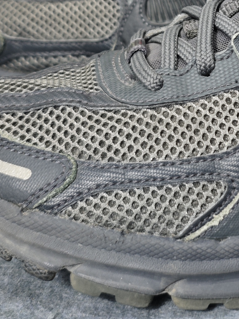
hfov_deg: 18.7
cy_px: -34
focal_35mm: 75
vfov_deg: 24.2
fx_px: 690
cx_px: 278
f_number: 1.42
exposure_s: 1/72.5
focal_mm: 6.68
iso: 320
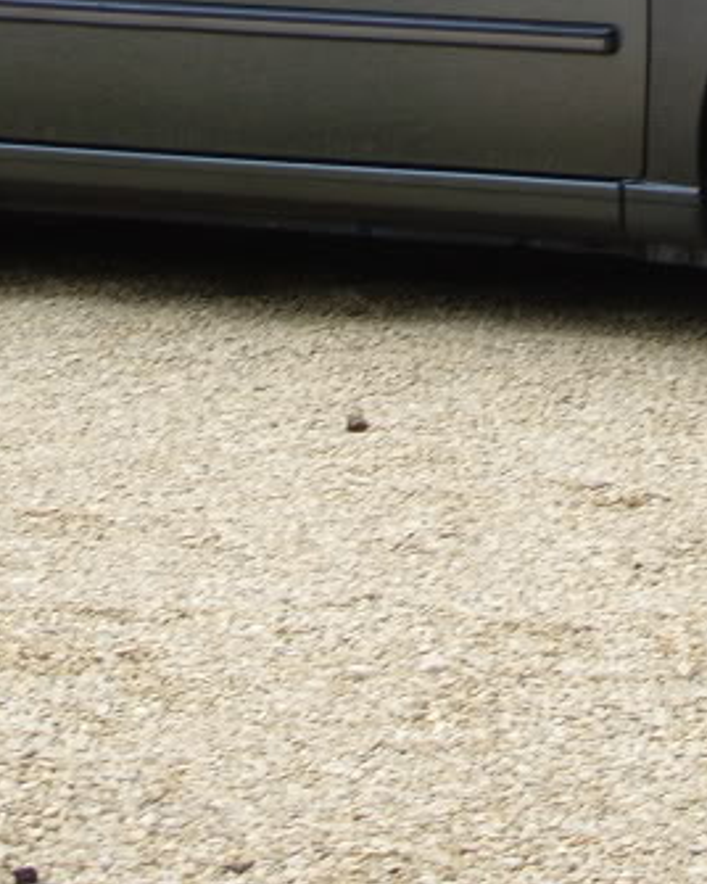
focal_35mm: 161
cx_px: 477
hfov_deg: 9.6
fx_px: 4211
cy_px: -63
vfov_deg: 11.8
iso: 50
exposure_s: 1/91
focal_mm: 11.17
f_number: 3.1
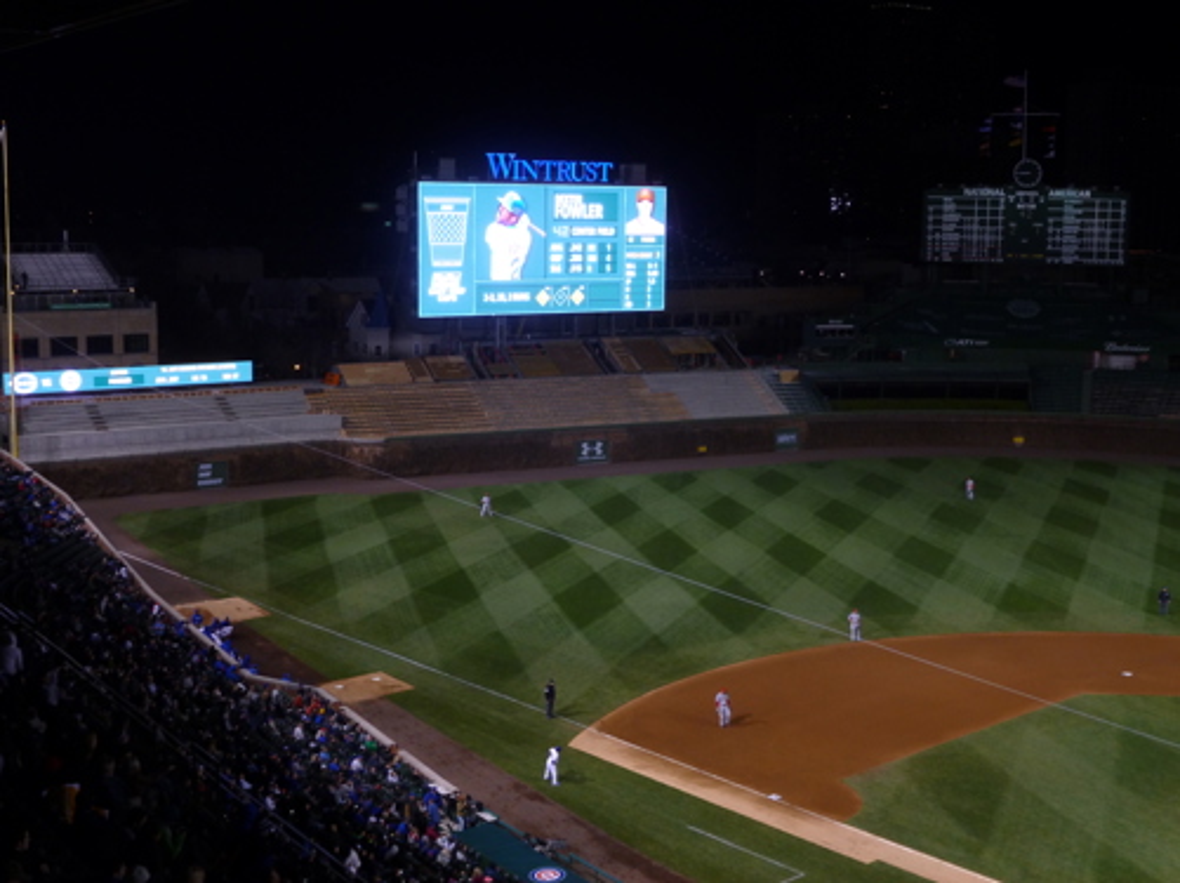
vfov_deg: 32.1
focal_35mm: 45
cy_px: 442
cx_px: 590
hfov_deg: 42.1
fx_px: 1533
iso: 160
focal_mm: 8
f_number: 3.9
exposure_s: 1/60
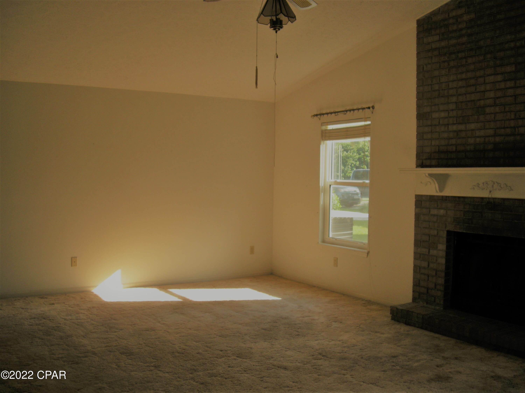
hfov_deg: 50.1
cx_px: 262
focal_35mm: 37
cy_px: 196
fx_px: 561
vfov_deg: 38.7
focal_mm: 7.9
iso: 64
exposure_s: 1/116
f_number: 2.8
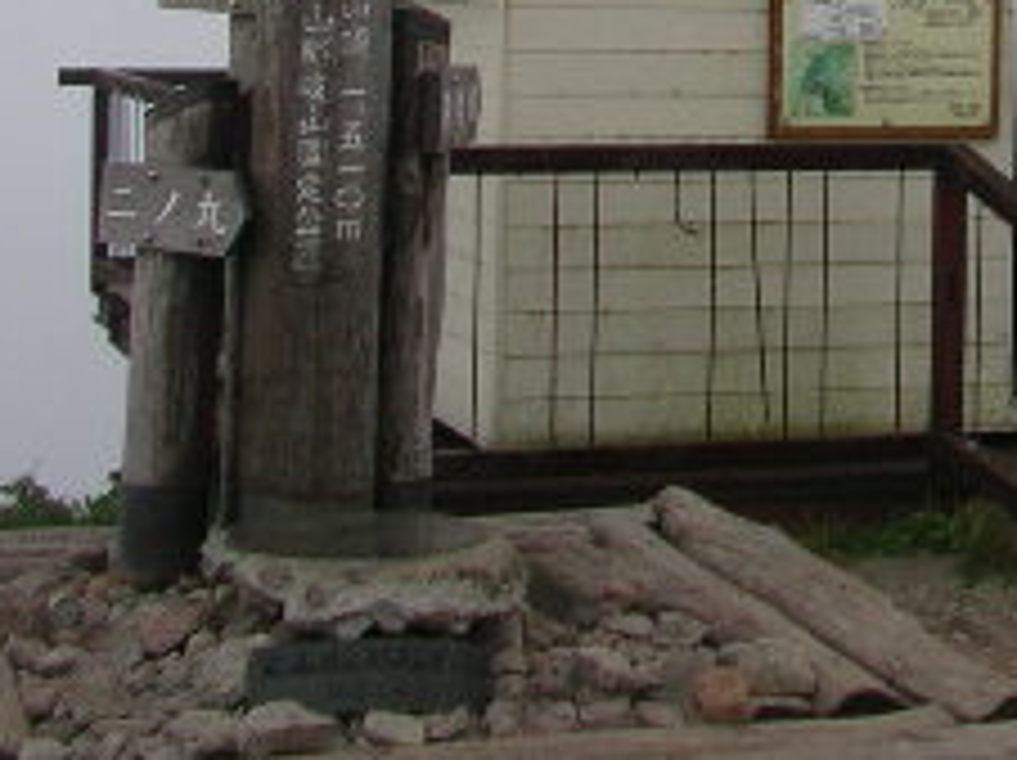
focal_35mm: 105
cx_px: 954
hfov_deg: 18.4
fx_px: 3082
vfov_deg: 13.7
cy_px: -135
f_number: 2.8
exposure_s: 1/320
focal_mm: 5.7
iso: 50
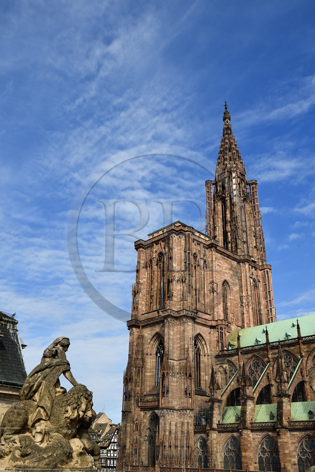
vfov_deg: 55.8
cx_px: 158
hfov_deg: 38.9
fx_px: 446
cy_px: 236
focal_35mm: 34
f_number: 14
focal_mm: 34
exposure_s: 1/250
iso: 200
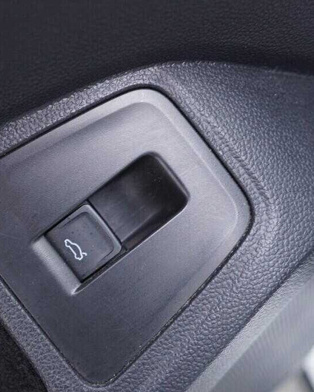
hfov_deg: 28.7
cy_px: 197
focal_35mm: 51
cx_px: 40
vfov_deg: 36.6
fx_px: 592
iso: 400
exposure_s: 1/40
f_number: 2.8
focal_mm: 24
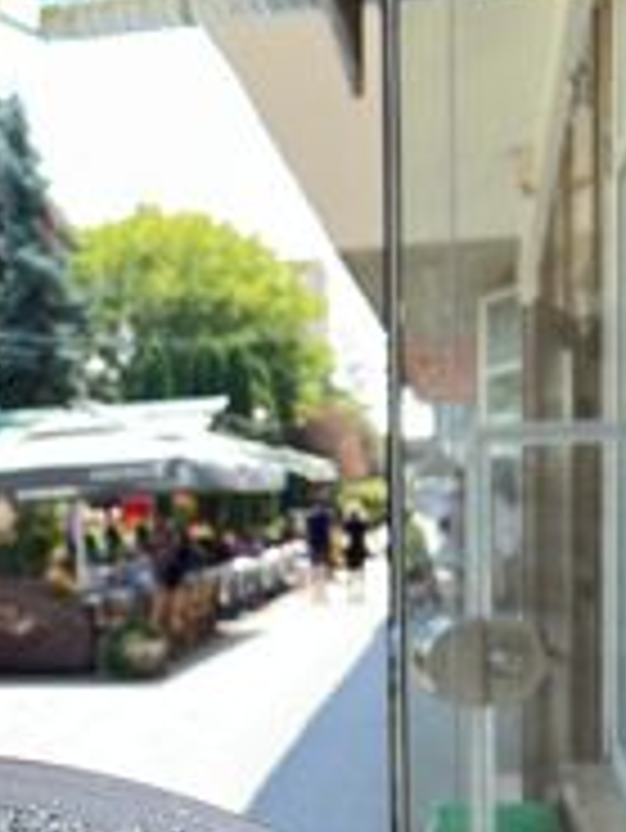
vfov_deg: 31.8
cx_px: -18
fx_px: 1445
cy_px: 571
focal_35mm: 60
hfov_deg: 23.3
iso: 50
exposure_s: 1/533
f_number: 1.5
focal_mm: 5.7
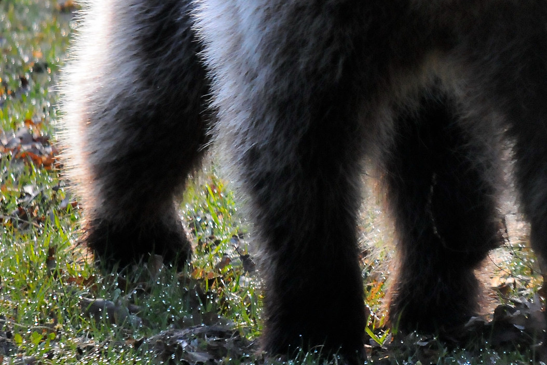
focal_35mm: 1706
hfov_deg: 1.2
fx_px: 25923
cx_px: 552
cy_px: -41
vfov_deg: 0.8
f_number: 8
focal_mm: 500
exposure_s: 1/640
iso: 1400
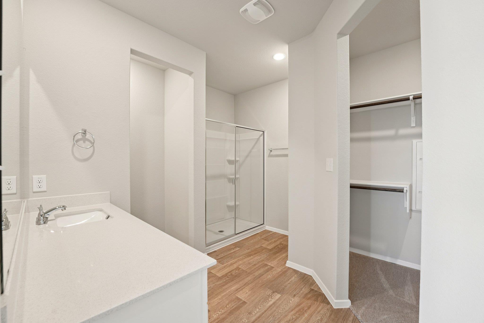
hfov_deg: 104.3
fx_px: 188
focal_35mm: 14
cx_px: 242
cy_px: 162
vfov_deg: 81.2
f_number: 8
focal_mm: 14
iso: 400
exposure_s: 1/15
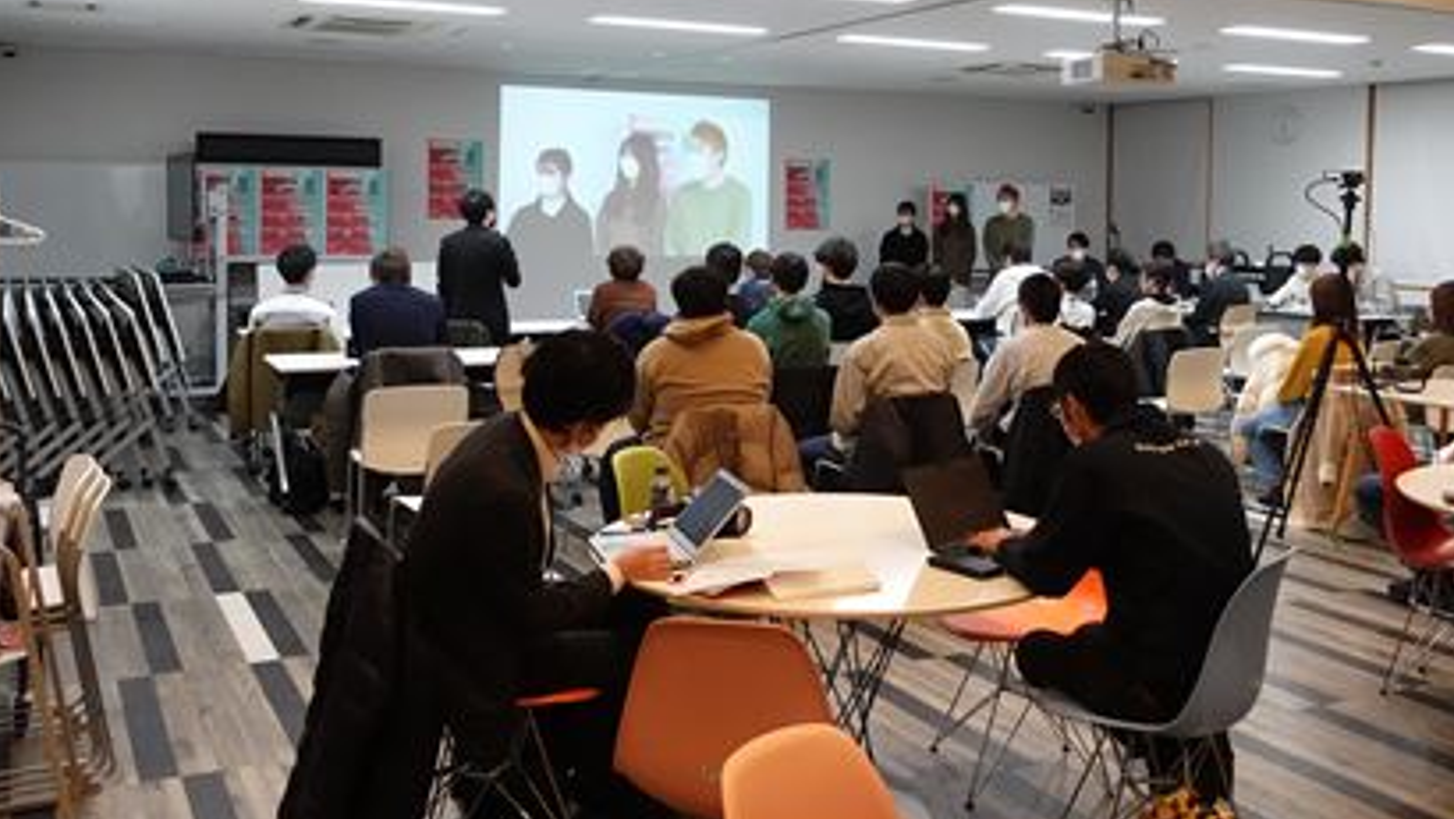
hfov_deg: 54.0
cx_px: 759
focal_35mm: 37
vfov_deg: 31.7
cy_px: 250
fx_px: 1427
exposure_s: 1/500
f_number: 2.5
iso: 2000
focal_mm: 11.4
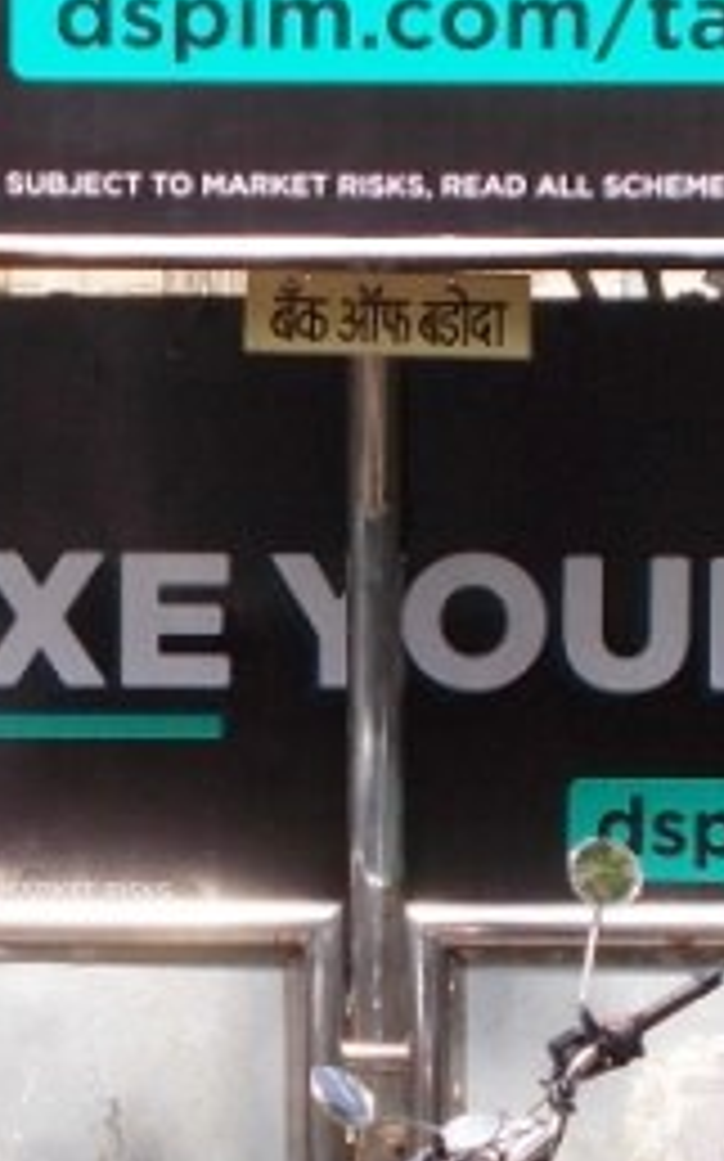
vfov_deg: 11.3
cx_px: 310
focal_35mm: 185
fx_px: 5847
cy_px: 634
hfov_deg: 7.1
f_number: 4.2
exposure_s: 1/400
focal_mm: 7.9
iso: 80
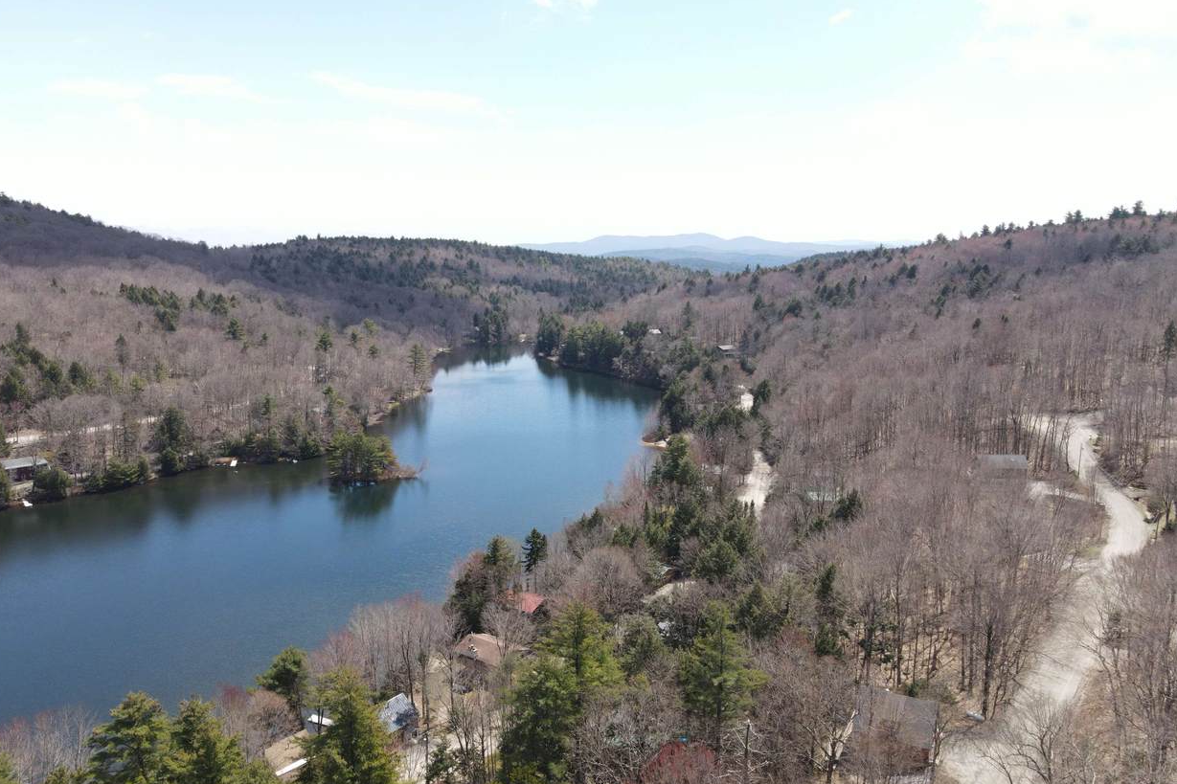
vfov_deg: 49.5
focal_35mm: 26
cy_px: 410
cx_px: 583
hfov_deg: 69.4
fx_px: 850
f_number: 2.8
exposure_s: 1/500
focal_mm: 4.5
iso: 110
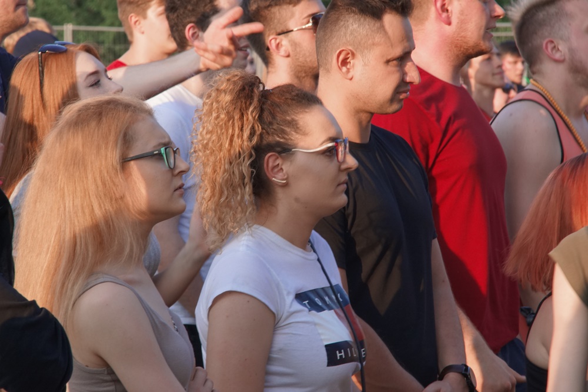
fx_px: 3920
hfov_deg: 8.6
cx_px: 294
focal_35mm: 240
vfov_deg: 5.7
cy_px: 196
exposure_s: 1/125
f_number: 16
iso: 800
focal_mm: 160
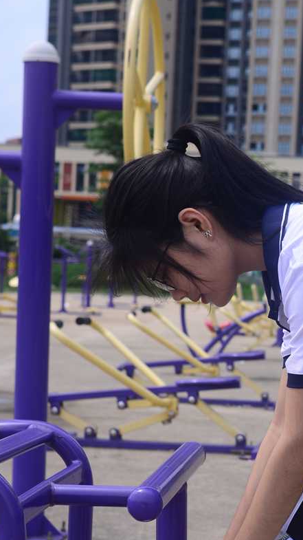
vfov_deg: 23.3
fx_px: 1301
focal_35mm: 91
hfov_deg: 13.0
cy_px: 357
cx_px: 340
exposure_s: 1/500
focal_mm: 35
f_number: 5.6
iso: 100
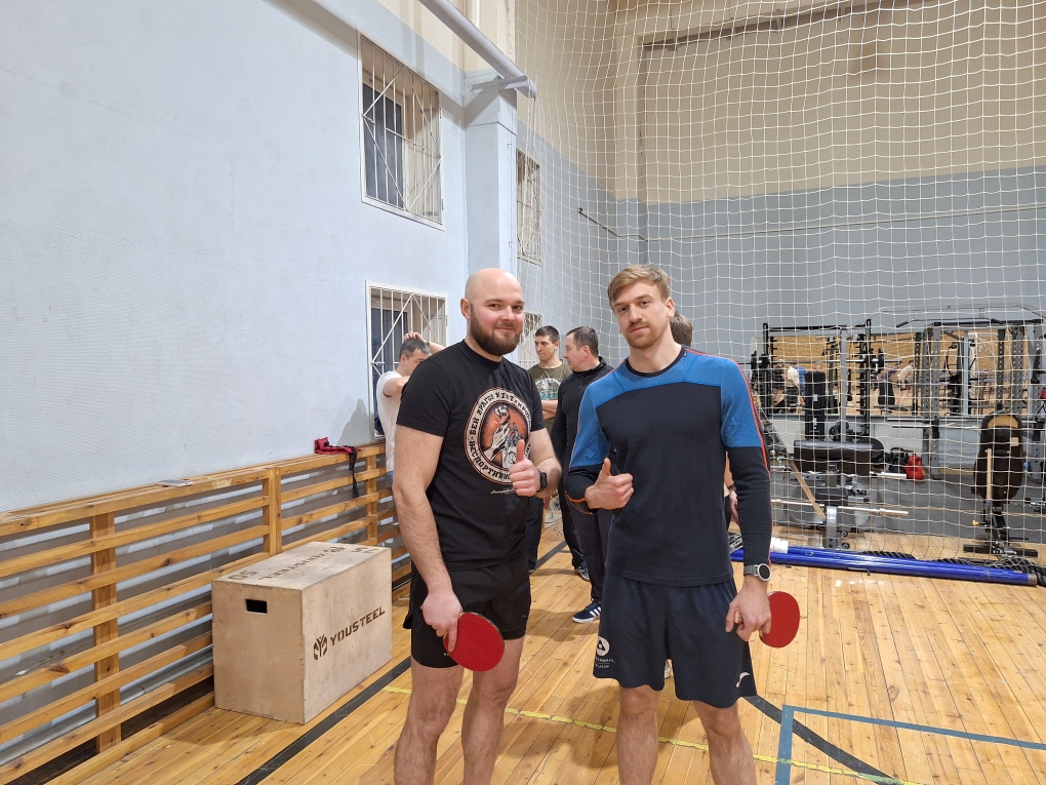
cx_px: 523
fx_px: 695
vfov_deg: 58.9
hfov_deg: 73.9
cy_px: 392
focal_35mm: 23
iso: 250
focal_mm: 5.54
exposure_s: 1/50
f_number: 1.8
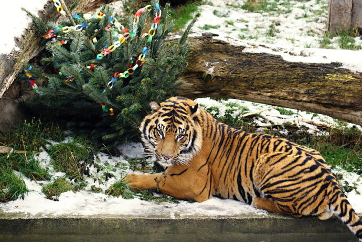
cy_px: 121
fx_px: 1508
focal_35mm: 150
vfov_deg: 9.1
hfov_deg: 13.7
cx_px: 181
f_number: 5
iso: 400
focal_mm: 100
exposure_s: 1/100
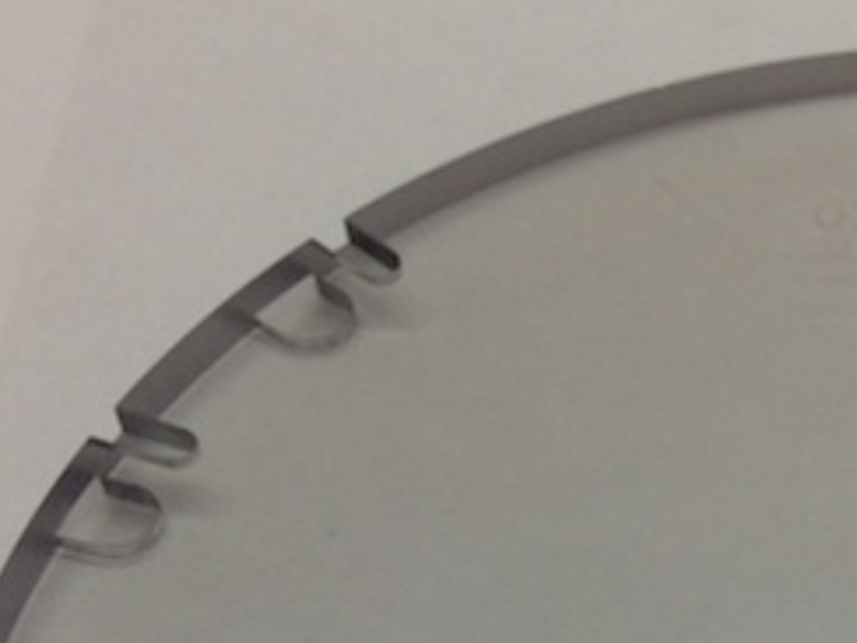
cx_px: 1020
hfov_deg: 19.8
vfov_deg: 14.8
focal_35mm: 93
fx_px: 2302
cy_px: 963
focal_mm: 4.15
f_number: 2.2
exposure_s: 1/50
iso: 40
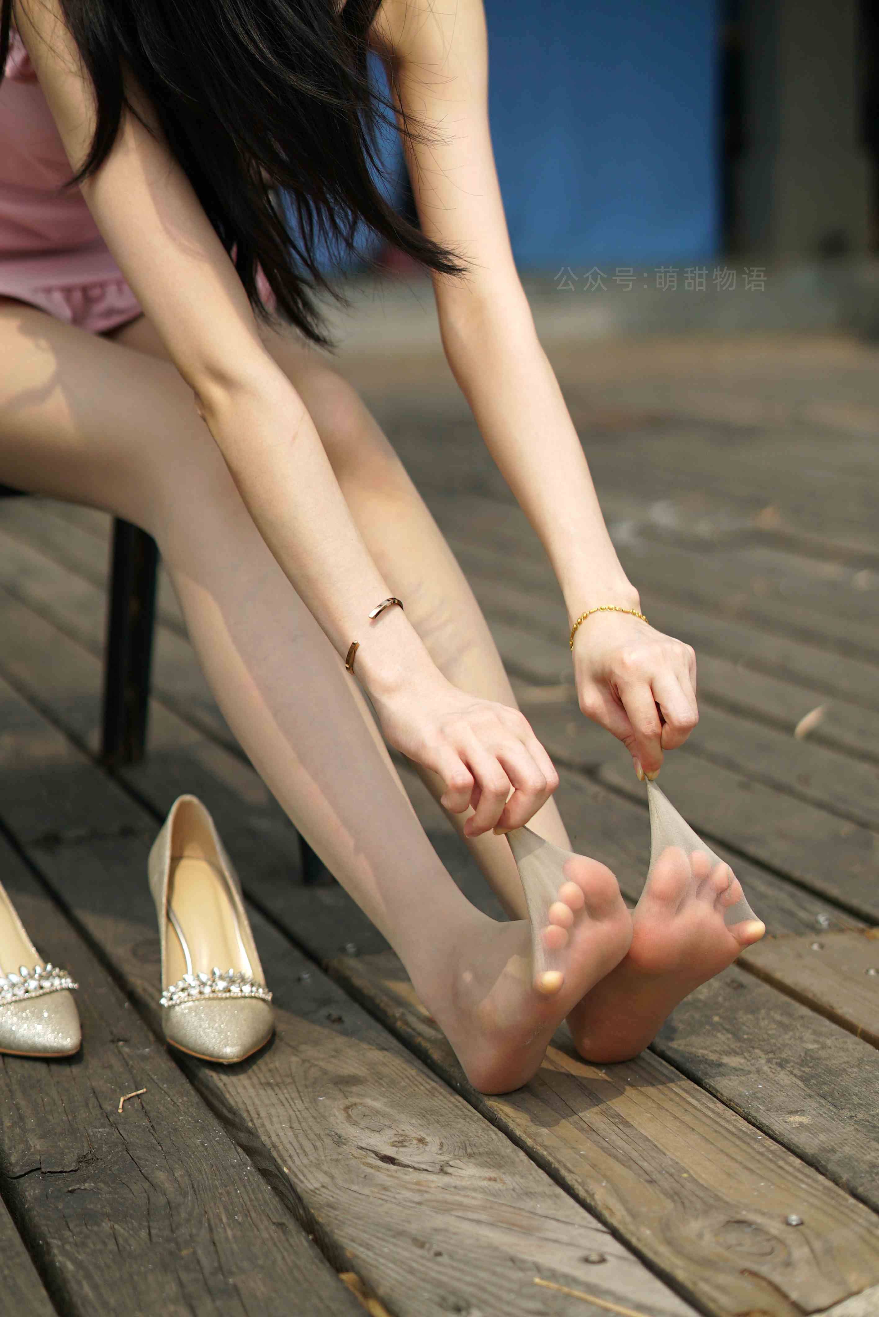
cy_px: 658
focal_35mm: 50
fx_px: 1829
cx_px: 440
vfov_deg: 39.6
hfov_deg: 27.0
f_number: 2.2
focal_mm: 50
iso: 250
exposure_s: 1/8000
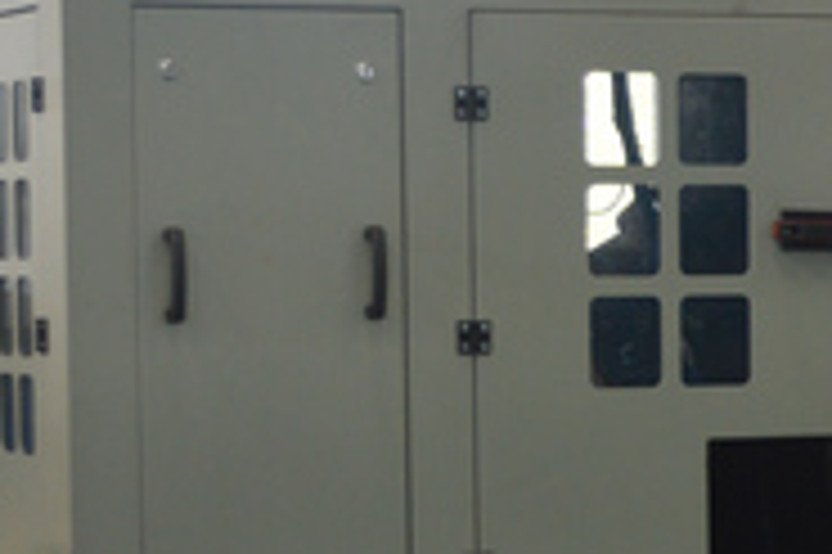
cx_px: 1561
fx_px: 4345
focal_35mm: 188
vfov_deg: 7.3
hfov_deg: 10.2
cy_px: 410
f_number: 4.5
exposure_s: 1/80
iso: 400
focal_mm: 29
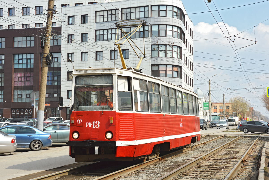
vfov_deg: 23.8
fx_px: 426
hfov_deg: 35.1
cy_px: 90
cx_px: 134
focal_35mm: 57
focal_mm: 38
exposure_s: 1/320
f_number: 9
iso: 100
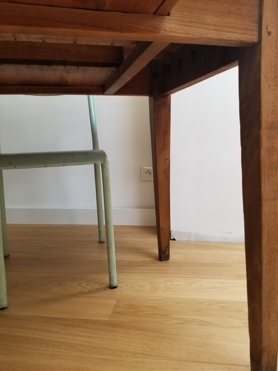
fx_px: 278
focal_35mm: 26
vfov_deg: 67.3
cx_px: 139
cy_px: 186
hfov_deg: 53.1
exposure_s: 1/100
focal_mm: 4.25
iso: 100
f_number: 1.7
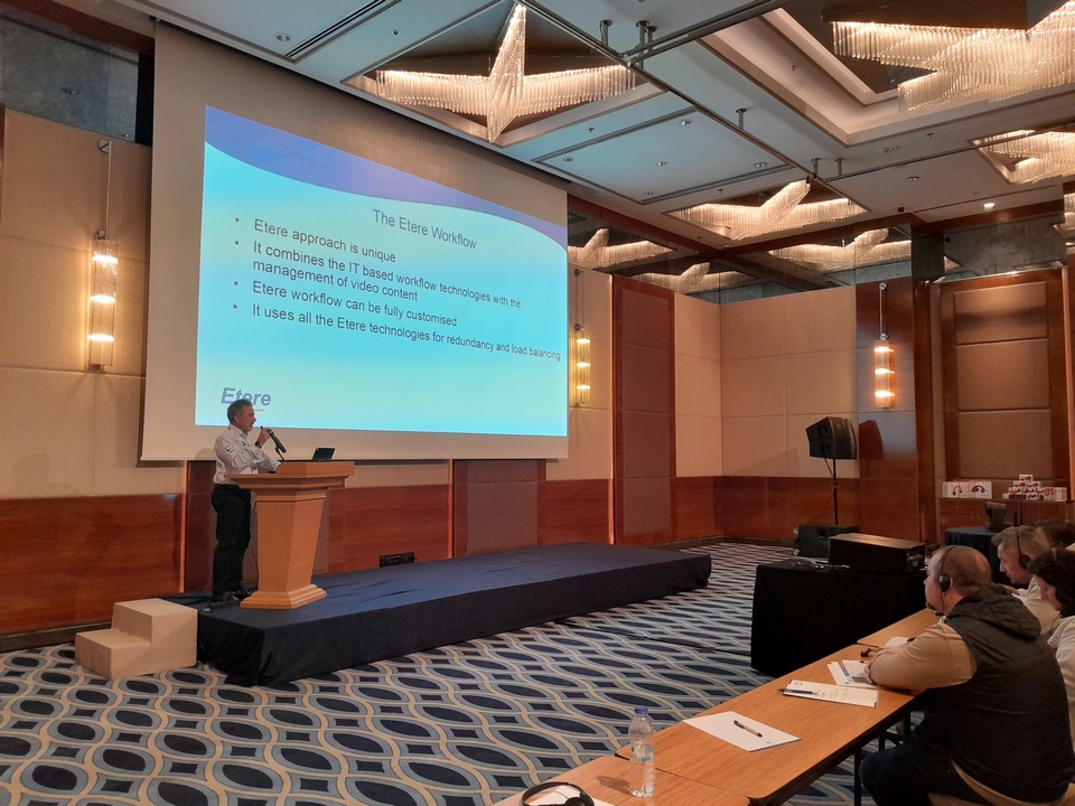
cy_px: 403
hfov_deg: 67.3
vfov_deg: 53.1
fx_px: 807
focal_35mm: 26
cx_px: 538
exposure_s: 1/50
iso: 125
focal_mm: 3.98
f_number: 1.8
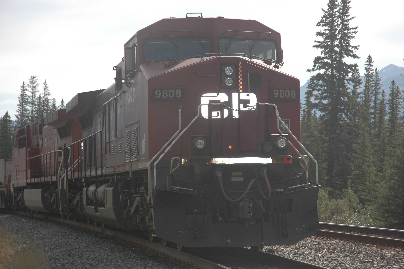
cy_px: 134
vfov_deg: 14.7
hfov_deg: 21.9
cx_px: 202
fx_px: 1043
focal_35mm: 93
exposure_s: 1/500
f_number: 6.3
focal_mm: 62
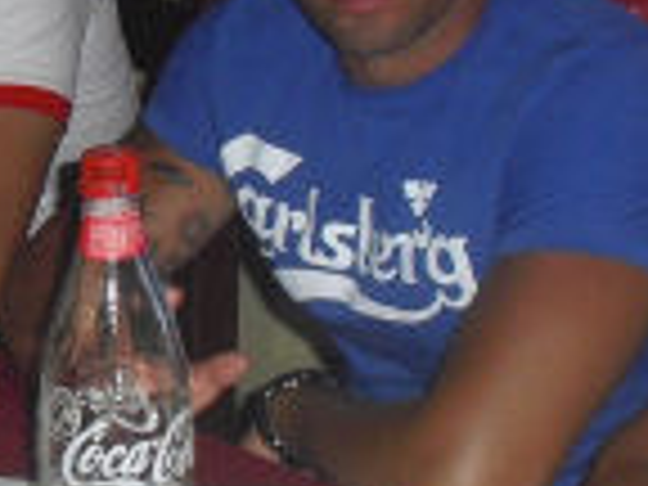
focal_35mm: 147
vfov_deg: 10.1
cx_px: -207
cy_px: 288
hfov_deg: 13.0
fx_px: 2752
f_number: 3.1
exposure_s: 1/60
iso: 200
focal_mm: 6.3
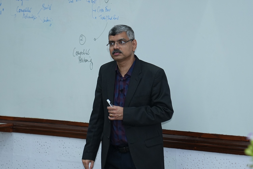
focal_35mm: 157
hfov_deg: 13.1
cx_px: 126
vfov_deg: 8.7
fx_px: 1103
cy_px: 84
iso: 1000
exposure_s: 1/160
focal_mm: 105
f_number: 4
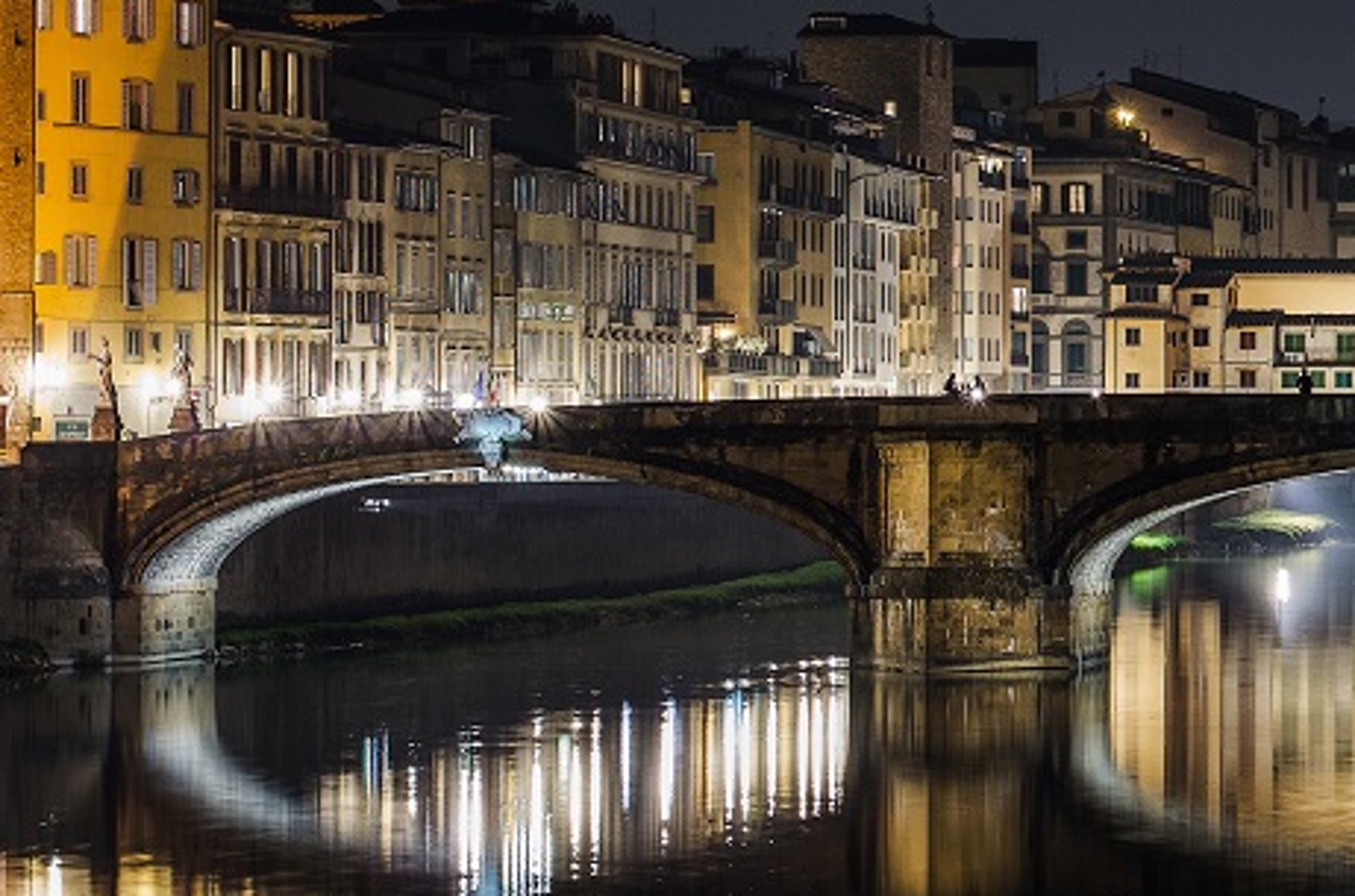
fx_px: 7022
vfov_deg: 7.3
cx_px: 1570
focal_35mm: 187
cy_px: 386
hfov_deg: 10.9
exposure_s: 5
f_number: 5.6
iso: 100
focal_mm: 50
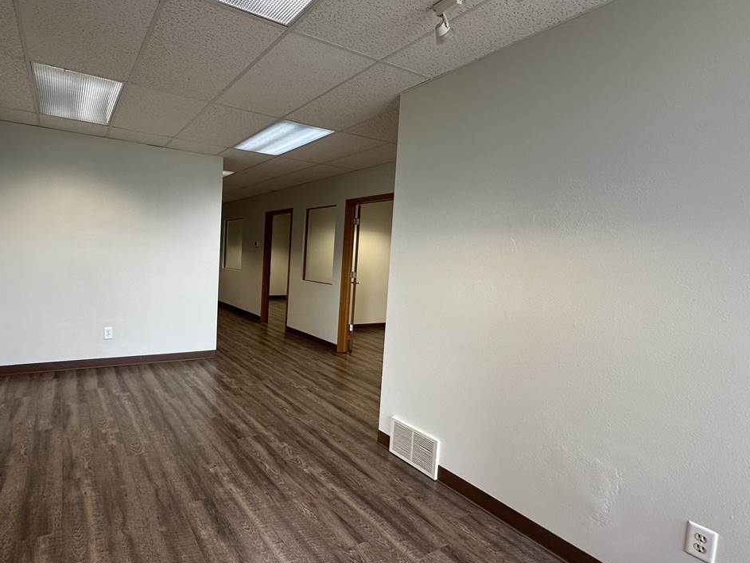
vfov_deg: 68.7
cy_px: 279
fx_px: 412
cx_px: 281
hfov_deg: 83.0
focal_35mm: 19
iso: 200
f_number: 2.2
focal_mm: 2.22
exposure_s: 1/120
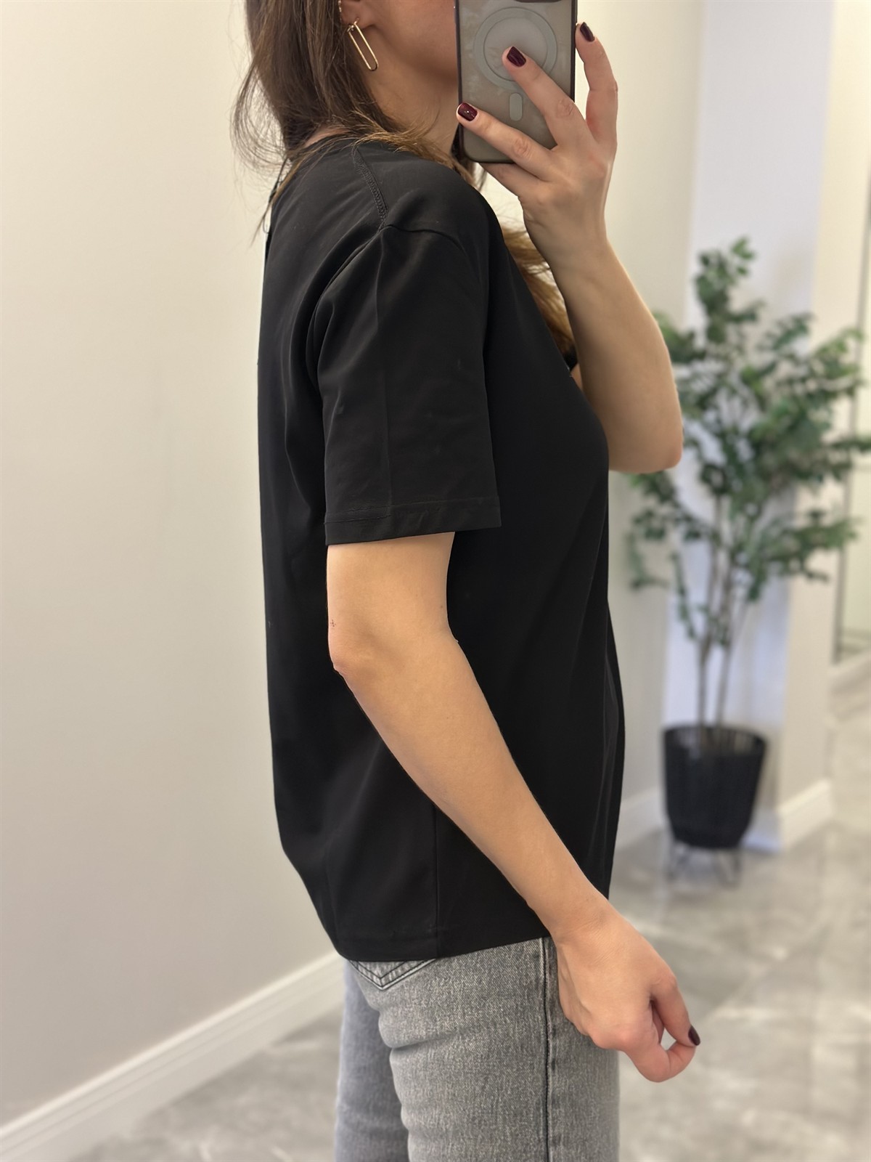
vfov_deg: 39.7
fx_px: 1610
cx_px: 436
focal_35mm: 48
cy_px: 581
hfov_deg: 30.3
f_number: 1.78
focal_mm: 6.86
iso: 320
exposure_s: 1/33
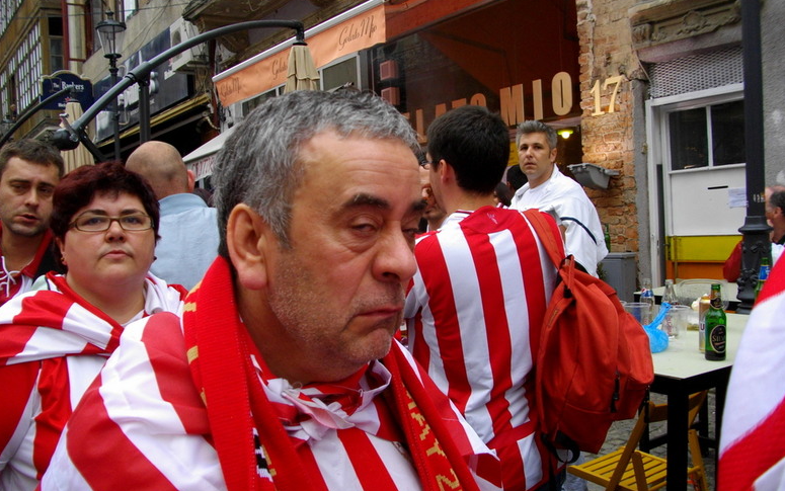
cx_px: 401
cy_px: 280
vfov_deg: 36.2
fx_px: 749
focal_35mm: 35
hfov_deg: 55.3
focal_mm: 5.7
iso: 136
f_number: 2.9
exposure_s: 1/250
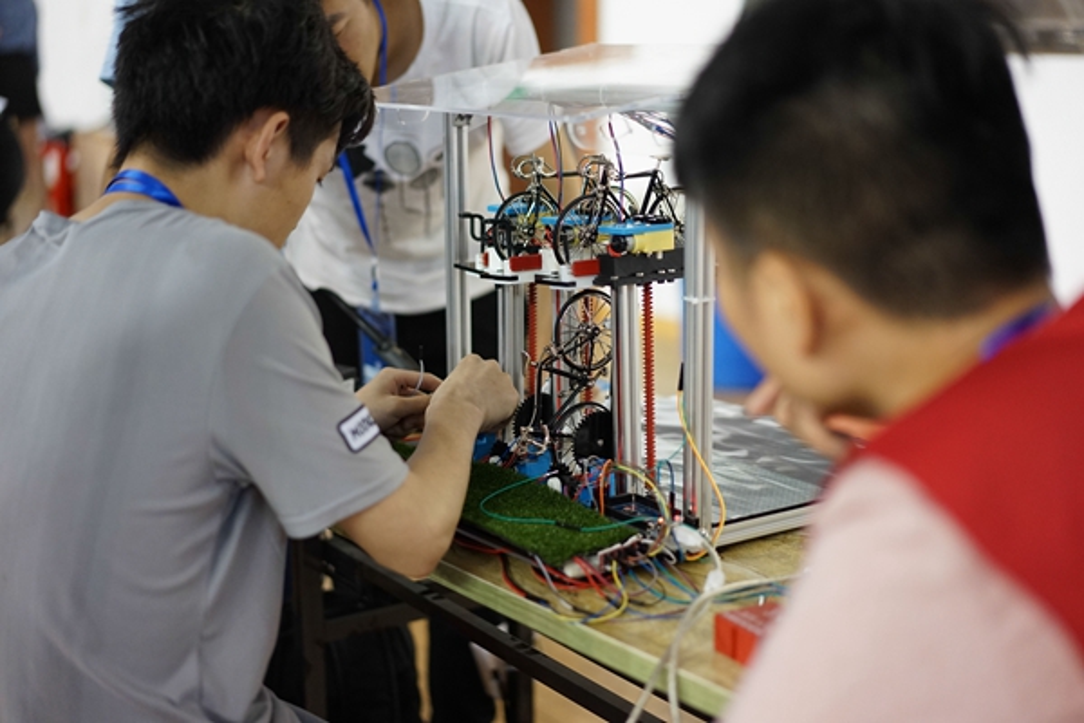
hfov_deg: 36.2
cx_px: 542
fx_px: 1656
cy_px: 362
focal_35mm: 55
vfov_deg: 24.6
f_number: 1.8
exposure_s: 1/250
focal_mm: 55
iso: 1250
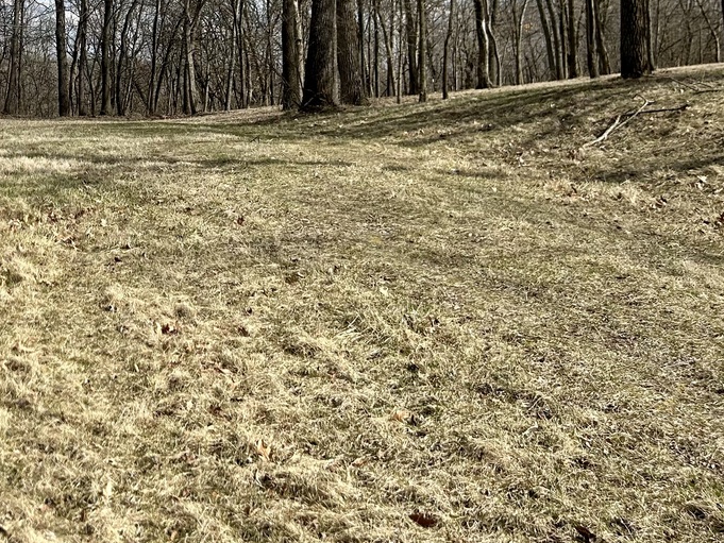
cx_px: -6
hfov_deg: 32.1
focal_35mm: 55
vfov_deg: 25.0
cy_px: -24
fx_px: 1151
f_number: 1.5
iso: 50
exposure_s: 1/3704
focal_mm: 5.7
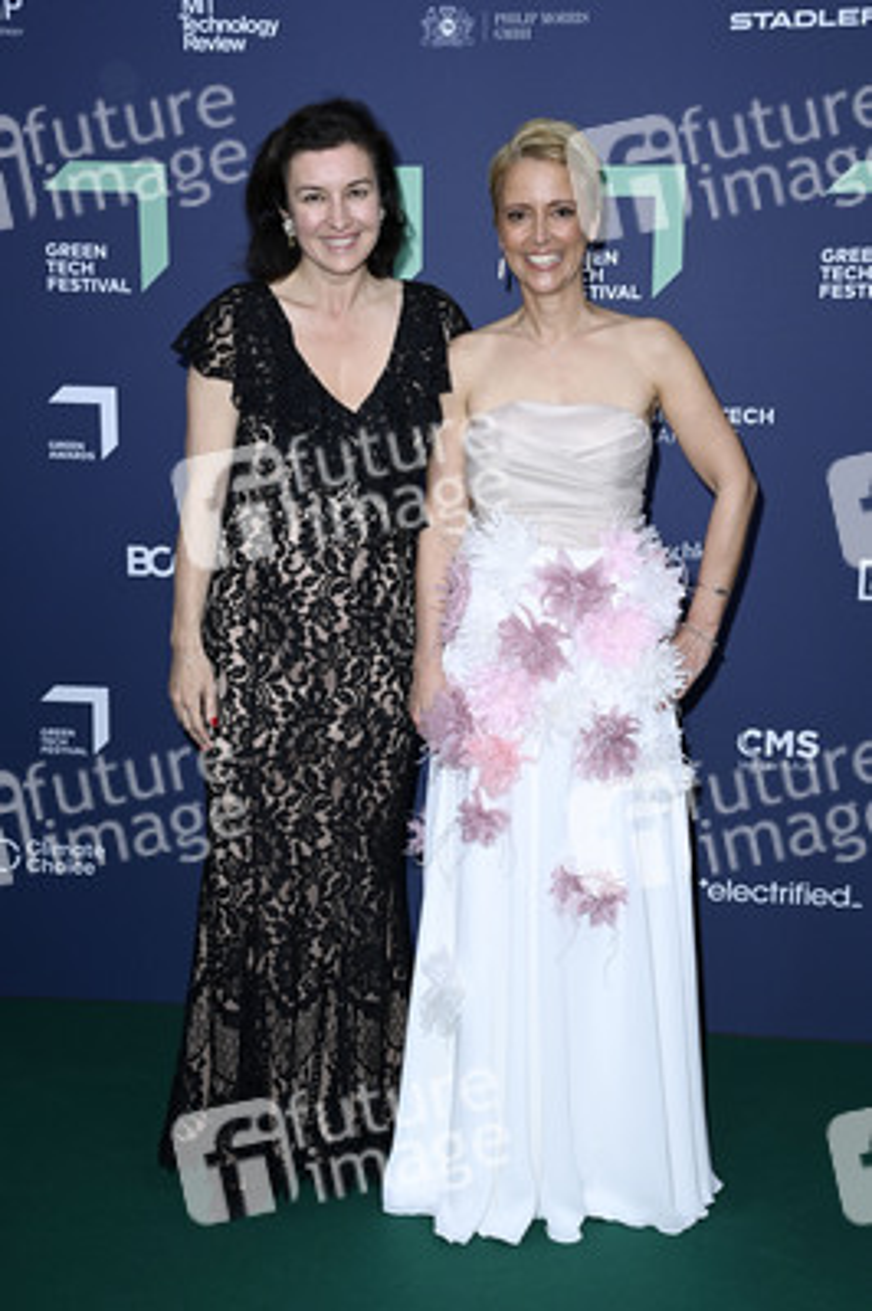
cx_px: 436
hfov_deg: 26.9
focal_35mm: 50
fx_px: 1820
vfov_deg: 39.6
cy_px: 656
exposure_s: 1/250
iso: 640
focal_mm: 50
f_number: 6.3
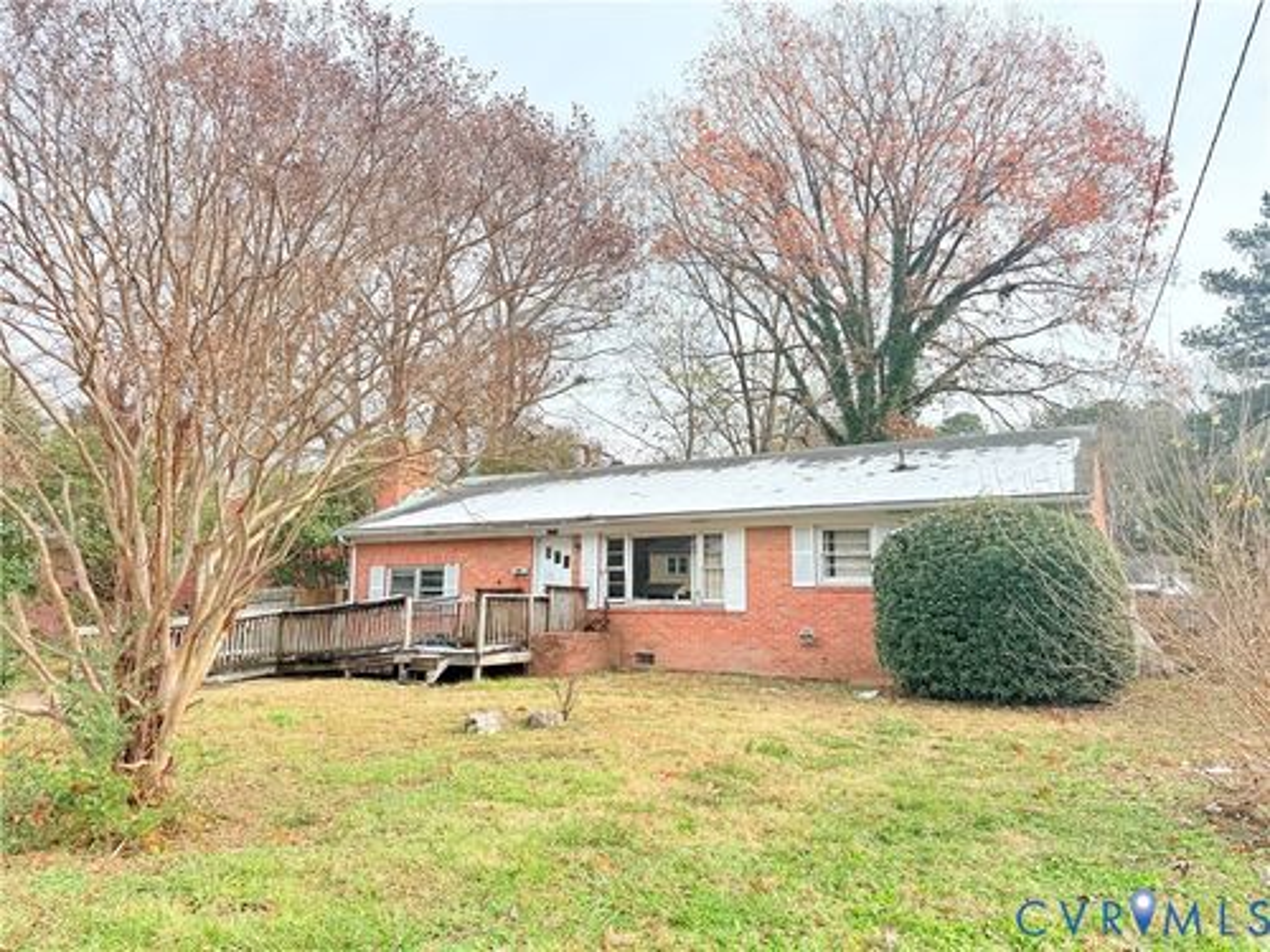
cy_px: 476
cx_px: 635
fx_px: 881
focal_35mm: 24
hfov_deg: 71.6
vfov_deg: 56.8
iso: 100
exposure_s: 1/2169
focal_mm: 6.76
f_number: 1.78
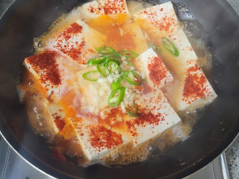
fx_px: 221
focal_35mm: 32
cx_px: 118
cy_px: 78
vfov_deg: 44.1
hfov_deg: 56.8
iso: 320
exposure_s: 1/40
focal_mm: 5.4
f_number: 1.8
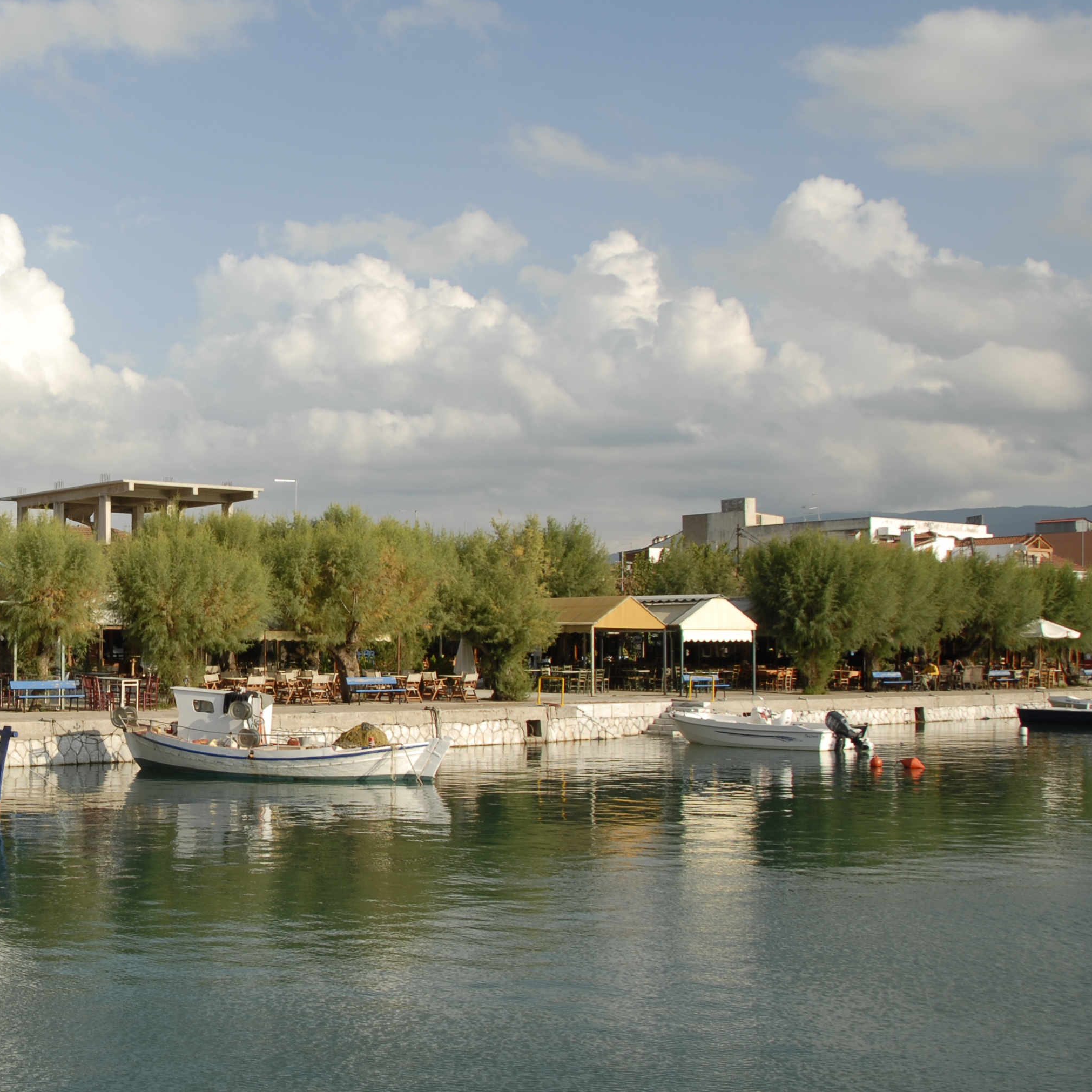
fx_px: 1570
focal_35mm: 44
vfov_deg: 38.3
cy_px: 557
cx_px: 100
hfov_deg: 35.9
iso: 100
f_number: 7.1
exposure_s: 1/200
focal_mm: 18
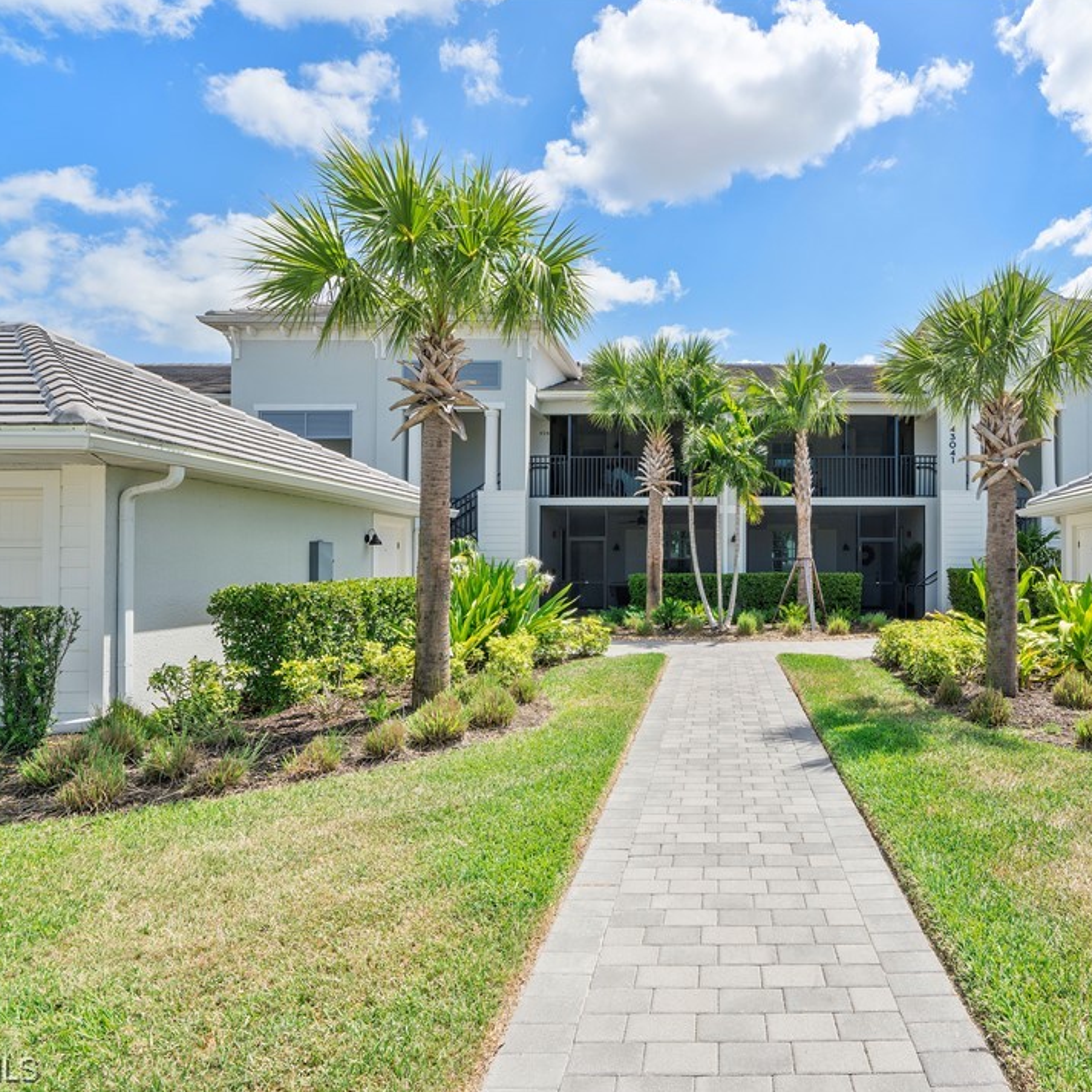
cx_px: 731
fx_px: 785
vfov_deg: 69.6
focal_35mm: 22
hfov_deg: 67.6
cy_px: 547
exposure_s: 1/500
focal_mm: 17
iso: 160
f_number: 9.5
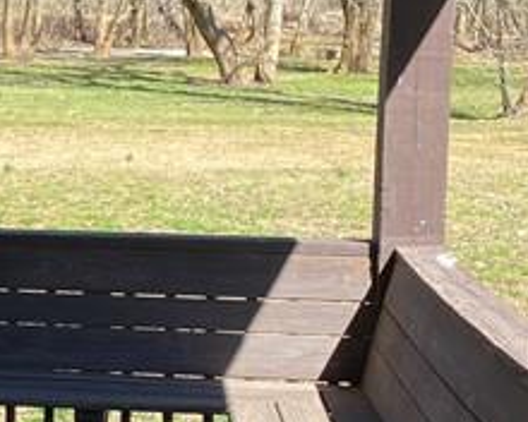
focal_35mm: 118
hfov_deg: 15.5
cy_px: 182
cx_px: -158
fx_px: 1844
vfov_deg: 13.1
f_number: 1.8
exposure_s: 1/757
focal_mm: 4.25
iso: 32
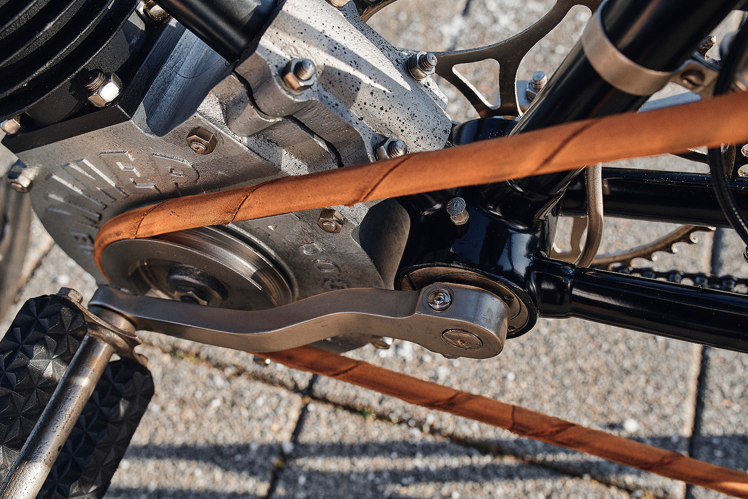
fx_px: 727
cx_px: 374
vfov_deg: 37.9
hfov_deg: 54.4
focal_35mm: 35
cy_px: 250
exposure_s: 1/100
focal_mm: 35
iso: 100
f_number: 7.1
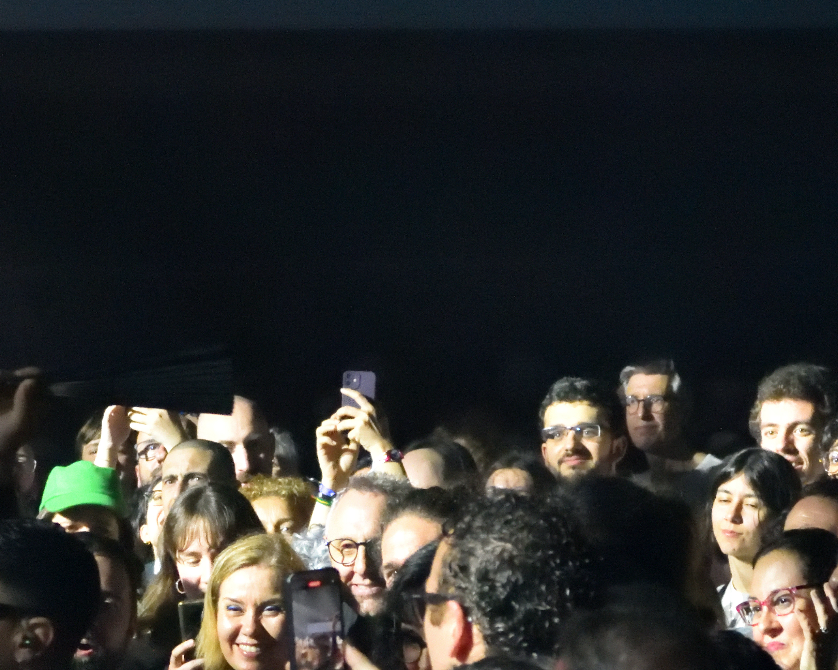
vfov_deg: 5.9
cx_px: -27
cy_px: 631
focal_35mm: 263
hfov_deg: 7.3
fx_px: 6523
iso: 11400
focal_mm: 80
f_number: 5.6
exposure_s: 1/125
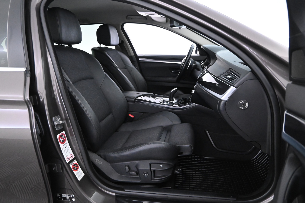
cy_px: 102
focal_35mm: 24
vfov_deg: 53.1
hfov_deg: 73.7
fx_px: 203
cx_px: 152
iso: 5600
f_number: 3.5
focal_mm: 16
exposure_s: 1/60
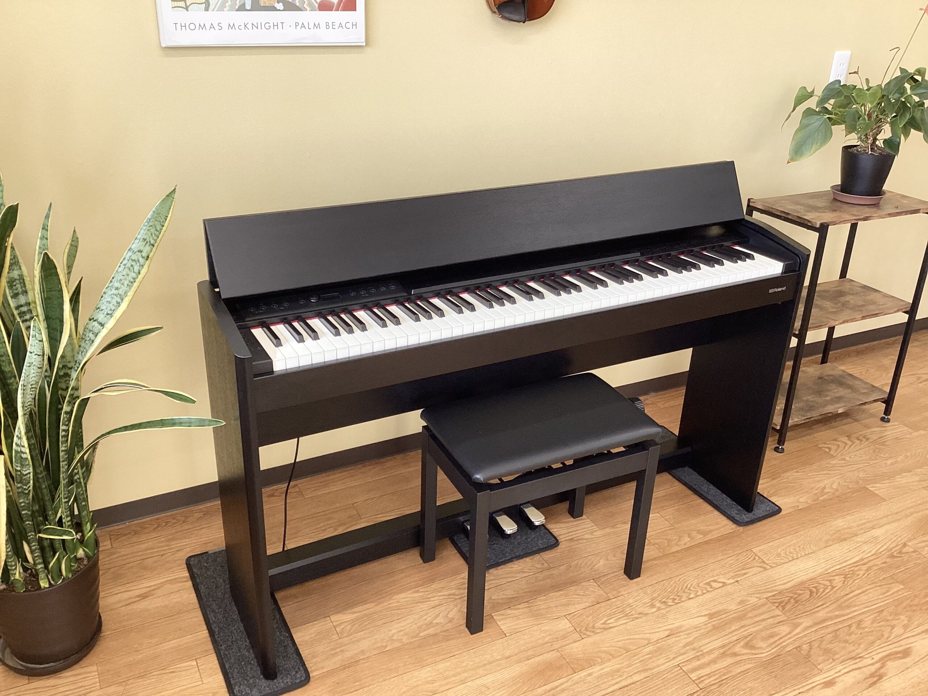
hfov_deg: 58.4
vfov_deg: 45.4
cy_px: 348
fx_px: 831
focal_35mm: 31
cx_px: 464
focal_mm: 3.3
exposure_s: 1/100
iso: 64
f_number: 2.4
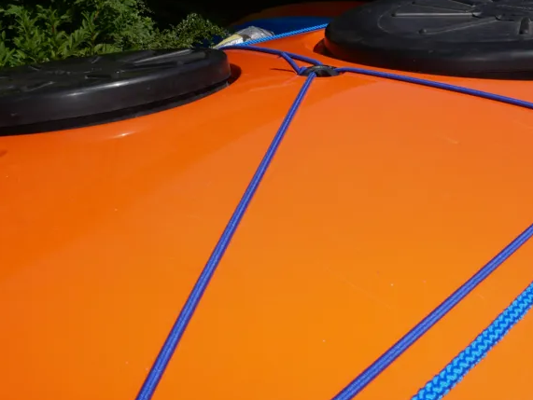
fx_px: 647
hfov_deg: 44.2
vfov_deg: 34.0
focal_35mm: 42
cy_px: 126
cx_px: 353
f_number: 20
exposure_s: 1/160
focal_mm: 15
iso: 200
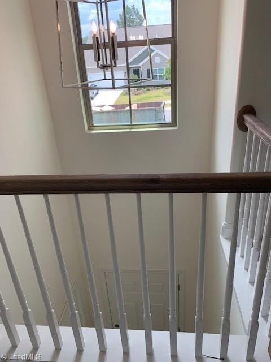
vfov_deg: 67.3
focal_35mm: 26
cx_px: 136
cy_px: 181
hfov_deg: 53.1
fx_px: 271
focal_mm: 4.25
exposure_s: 1/165
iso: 25
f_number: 1.8
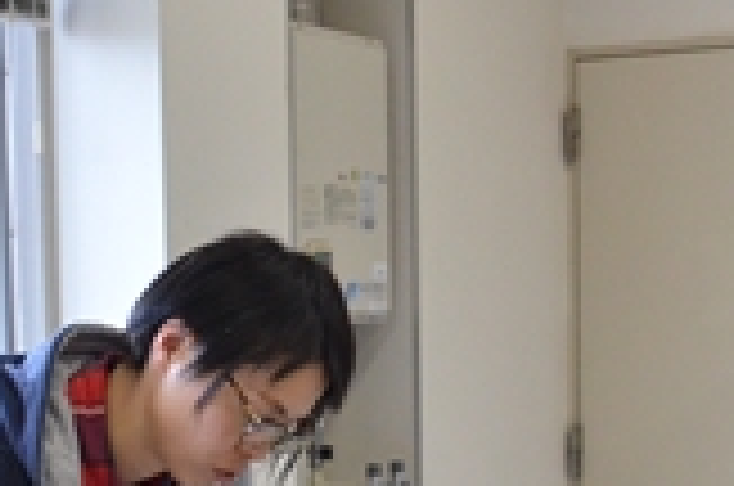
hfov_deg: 24.1
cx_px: 594
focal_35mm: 83
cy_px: 439
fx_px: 1689
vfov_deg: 16.2
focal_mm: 18
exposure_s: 1/320
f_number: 5
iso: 3200
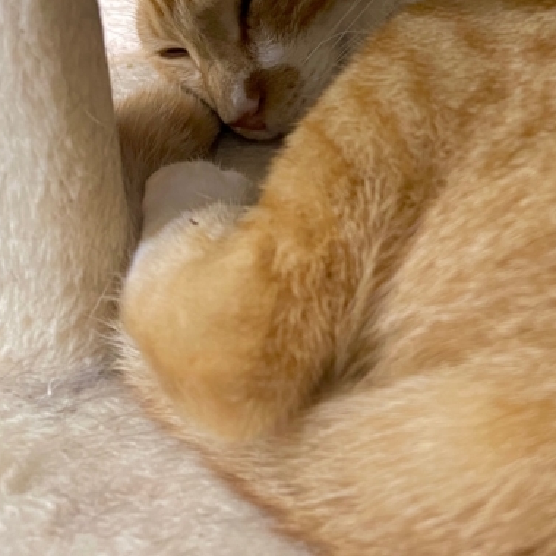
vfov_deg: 26.4
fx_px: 1127
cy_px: 15
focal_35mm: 62
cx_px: 417
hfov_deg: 27.3
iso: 500
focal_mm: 5.1
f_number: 1.6
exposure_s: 1/50
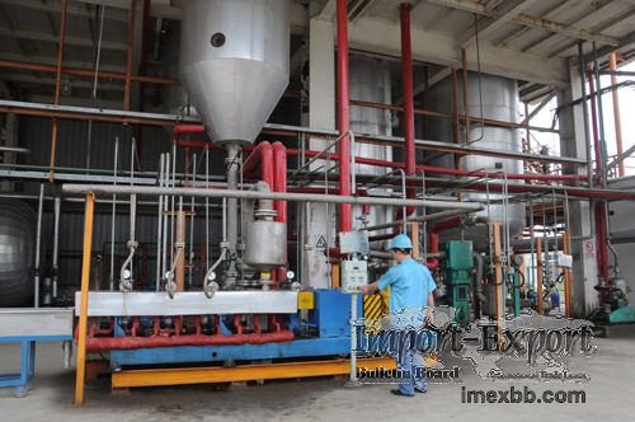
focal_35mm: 27
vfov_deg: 47.8
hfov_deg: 67.4
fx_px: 476
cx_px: 318
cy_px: 211
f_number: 7.1
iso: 500
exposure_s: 1/200
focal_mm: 18
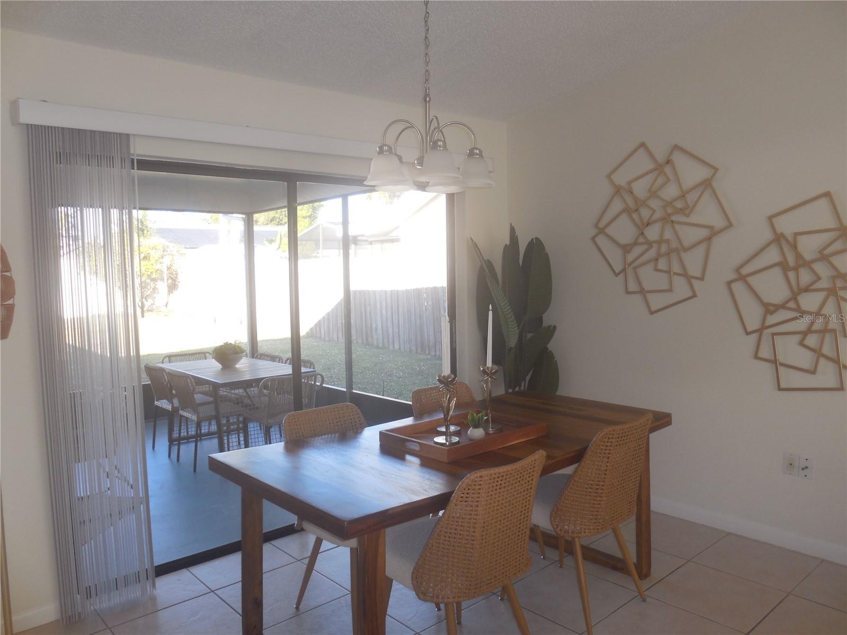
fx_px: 636
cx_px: 424
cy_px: 318
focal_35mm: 26
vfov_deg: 53.1
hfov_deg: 67.3
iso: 125
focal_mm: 4.6
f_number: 3.5
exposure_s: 1/40
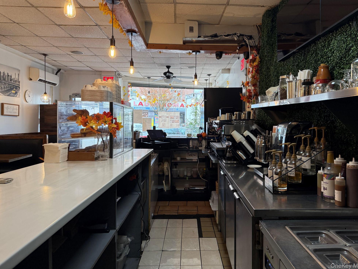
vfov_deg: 54.9
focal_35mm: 25
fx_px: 259
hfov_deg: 69.4
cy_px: 130
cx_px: 181
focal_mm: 6.76
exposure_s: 1/161
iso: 200
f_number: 1.78
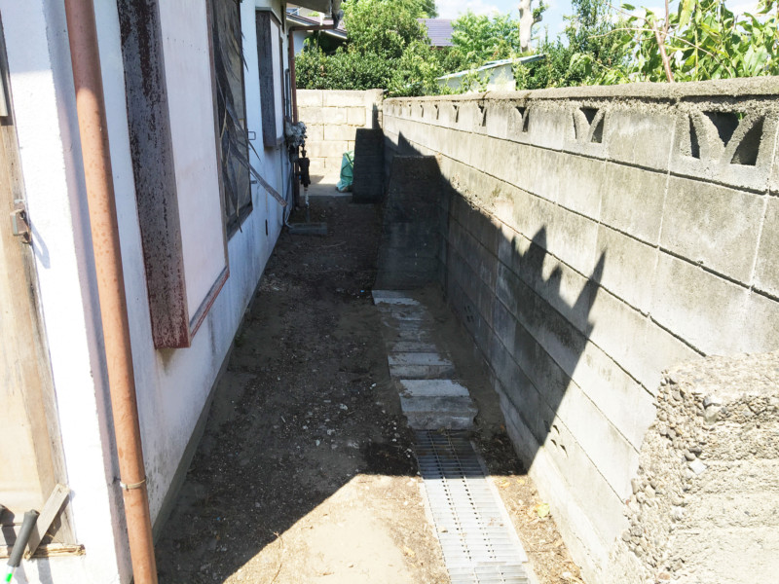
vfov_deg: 48.2
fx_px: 653
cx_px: 390
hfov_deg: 61.7
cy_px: 292
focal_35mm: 29
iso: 25
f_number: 2.2
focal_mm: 4.15
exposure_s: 1/974
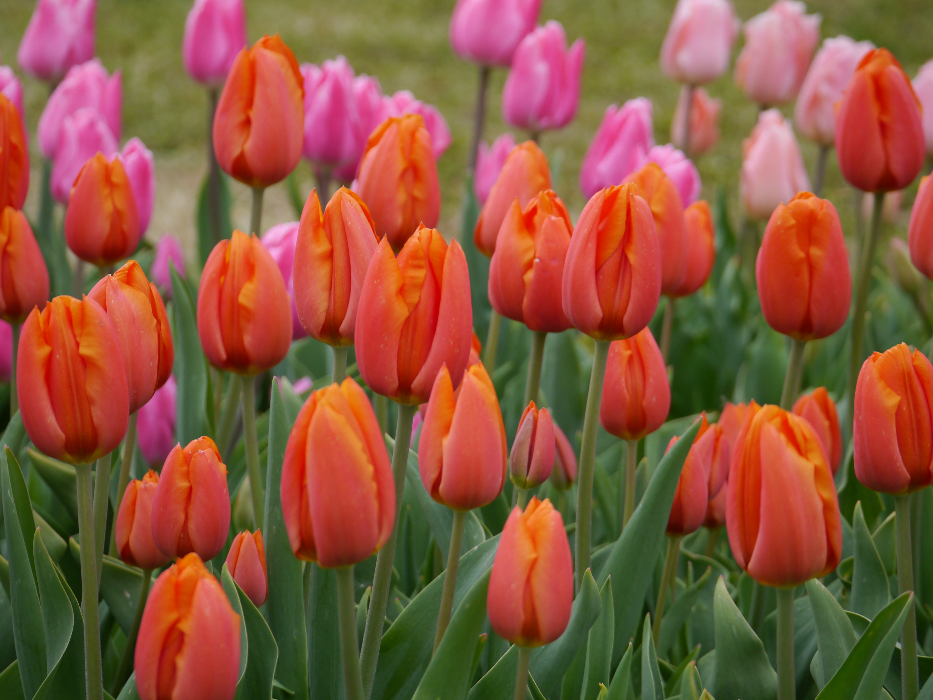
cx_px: 441
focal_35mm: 141
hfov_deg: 14.0
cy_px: 356
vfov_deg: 10.5
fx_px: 3802
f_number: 4.8
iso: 160
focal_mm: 65
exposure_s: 1/125
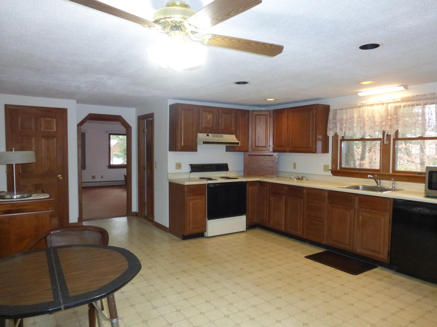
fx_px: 303
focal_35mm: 24
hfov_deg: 71.6
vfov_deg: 56.8
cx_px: 218
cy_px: 164
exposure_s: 1/60
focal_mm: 4.3
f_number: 3.3
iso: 800
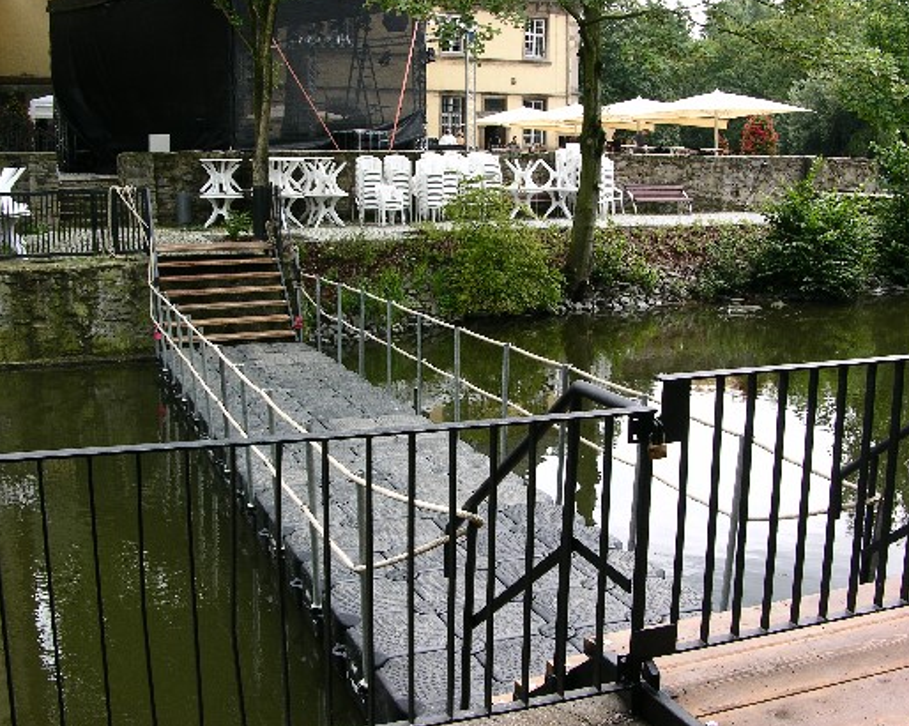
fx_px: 1049
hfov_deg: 46.8
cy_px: 364
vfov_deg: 38.2
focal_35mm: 39
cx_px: 432
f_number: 5.6
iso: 50
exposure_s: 1/64.6
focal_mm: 8.9
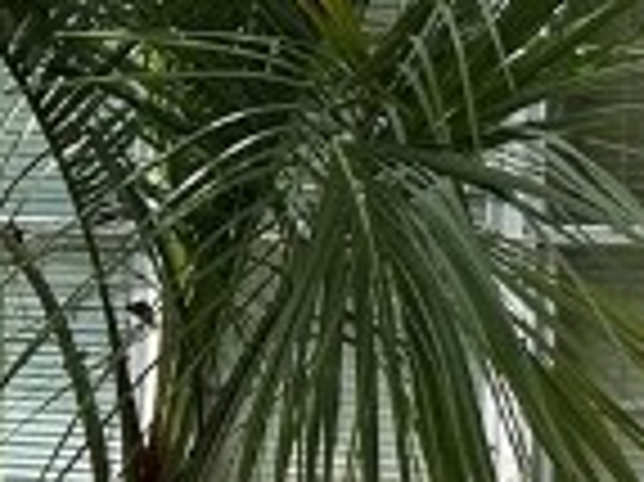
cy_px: -36
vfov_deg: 7.9
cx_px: 1864
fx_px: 3457
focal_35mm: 186
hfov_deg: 8.9
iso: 50
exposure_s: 1/2208
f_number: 1.5
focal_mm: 5.7
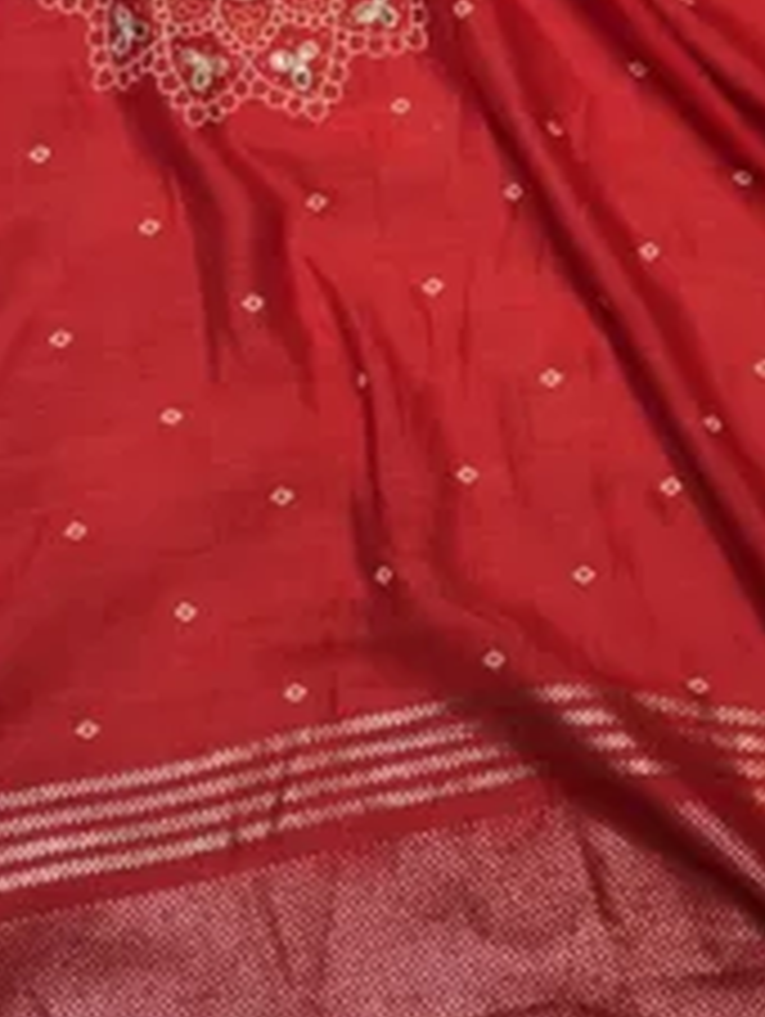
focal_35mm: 92
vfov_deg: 21.0
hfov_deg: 16.1
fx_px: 2706
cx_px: 392
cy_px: 202
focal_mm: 5.96
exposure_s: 1/100
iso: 40
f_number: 1.6
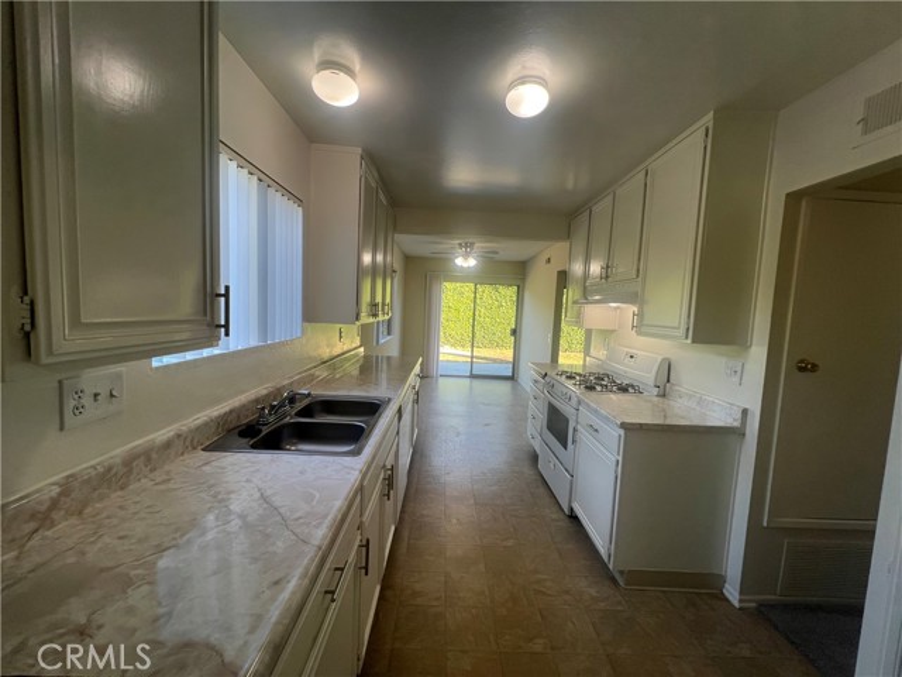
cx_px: 451
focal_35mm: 13
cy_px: 338
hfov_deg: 106.2
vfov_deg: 89.9
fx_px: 339
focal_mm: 1.57
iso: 50
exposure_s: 1/120
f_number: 1.8
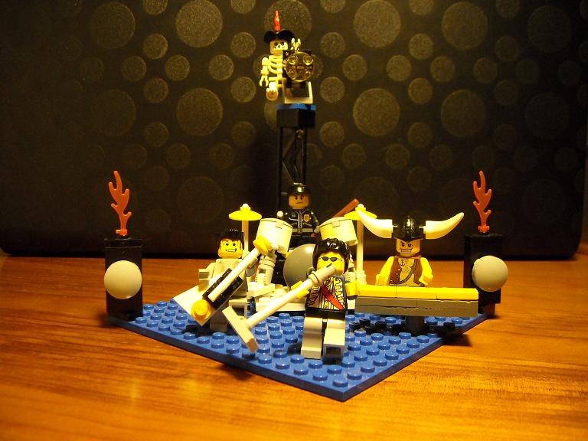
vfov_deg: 40.7
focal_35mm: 35
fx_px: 595
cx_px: 294
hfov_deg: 52.6
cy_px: 220
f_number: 2.8
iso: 400
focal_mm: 5.7
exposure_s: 1/28
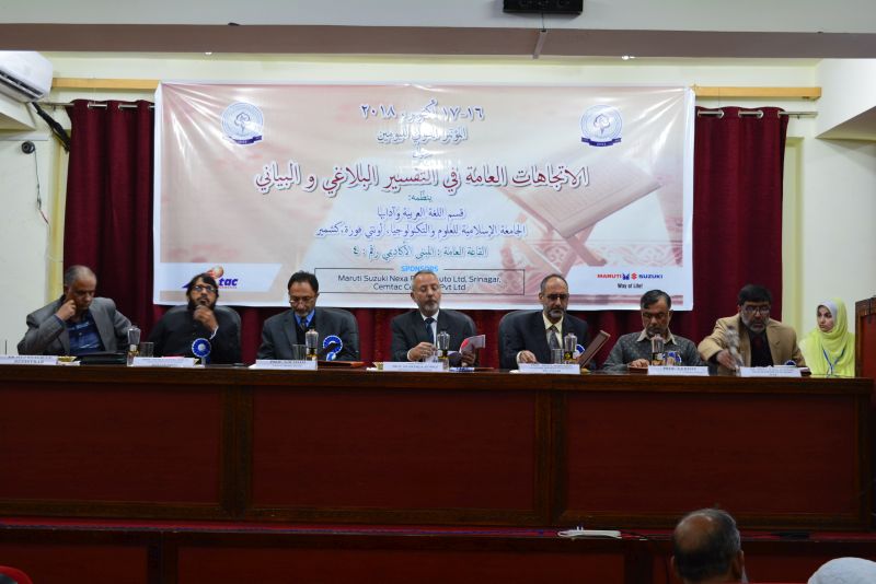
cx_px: 438
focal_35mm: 48
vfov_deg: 28.1
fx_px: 1168
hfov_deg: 41.1
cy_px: 292
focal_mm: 32
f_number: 8
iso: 640
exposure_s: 1/15
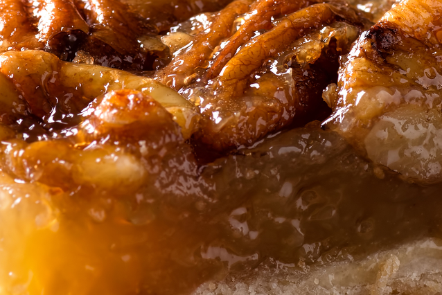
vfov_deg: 3.6
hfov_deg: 5.3
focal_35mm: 386
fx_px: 4741
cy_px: -58
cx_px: 396
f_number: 16
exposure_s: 1/160
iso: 100
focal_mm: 90
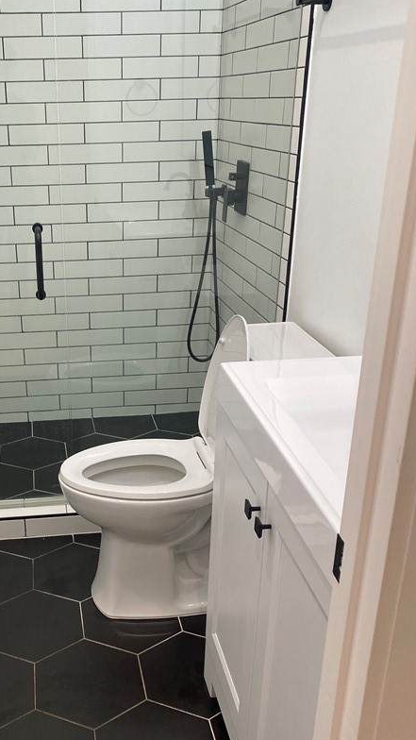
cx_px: 87
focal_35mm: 37
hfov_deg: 31.2
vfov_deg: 53.8
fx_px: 726
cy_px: 420
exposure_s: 1/120
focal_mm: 4.25
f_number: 1.8
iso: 100
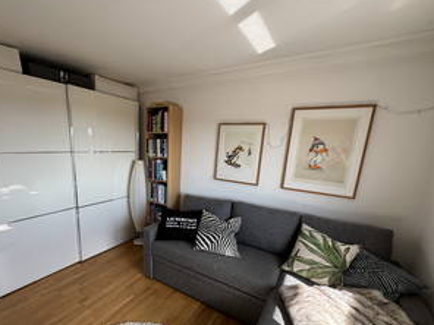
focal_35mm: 17
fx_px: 213
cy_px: 190
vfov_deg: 74.1
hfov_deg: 90.4
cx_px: 185
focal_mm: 2.22
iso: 40
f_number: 2.2
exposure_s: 1/109
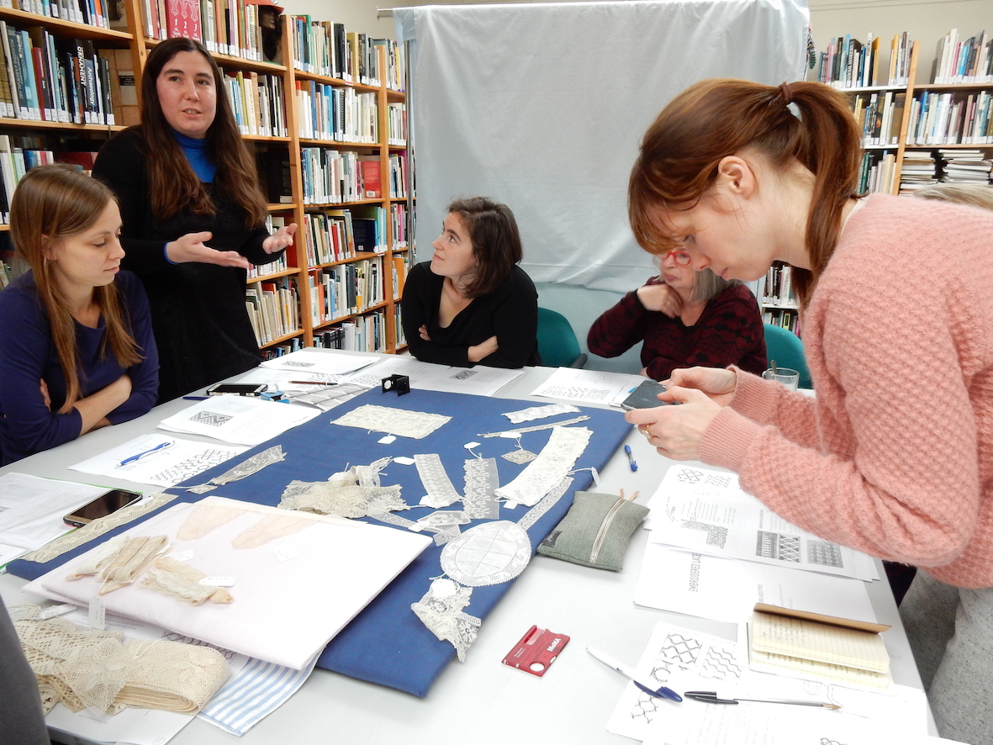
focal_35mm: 25
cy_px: 372
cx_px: 496
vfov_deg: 54.9
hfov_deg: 69.4
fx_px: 717
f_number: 3.7
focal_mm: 4.5
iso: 280
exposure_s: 1/30
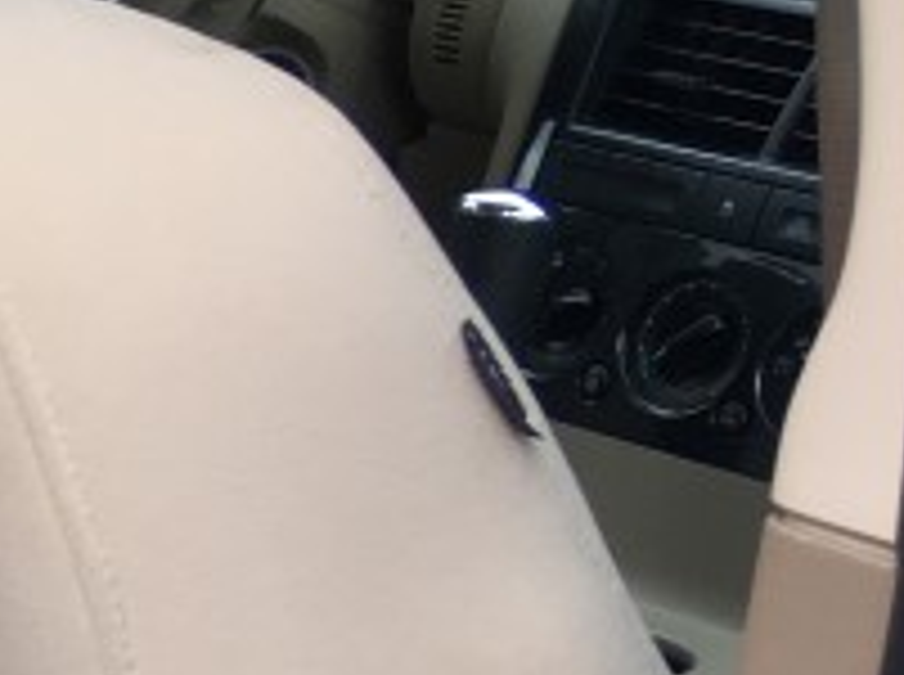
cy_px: 783
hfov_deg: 11.0
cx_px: -1372
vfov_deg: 9.9
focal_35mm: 148
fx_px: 3858
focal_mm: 4.15
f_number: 2.2
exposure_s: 1/162
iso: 25
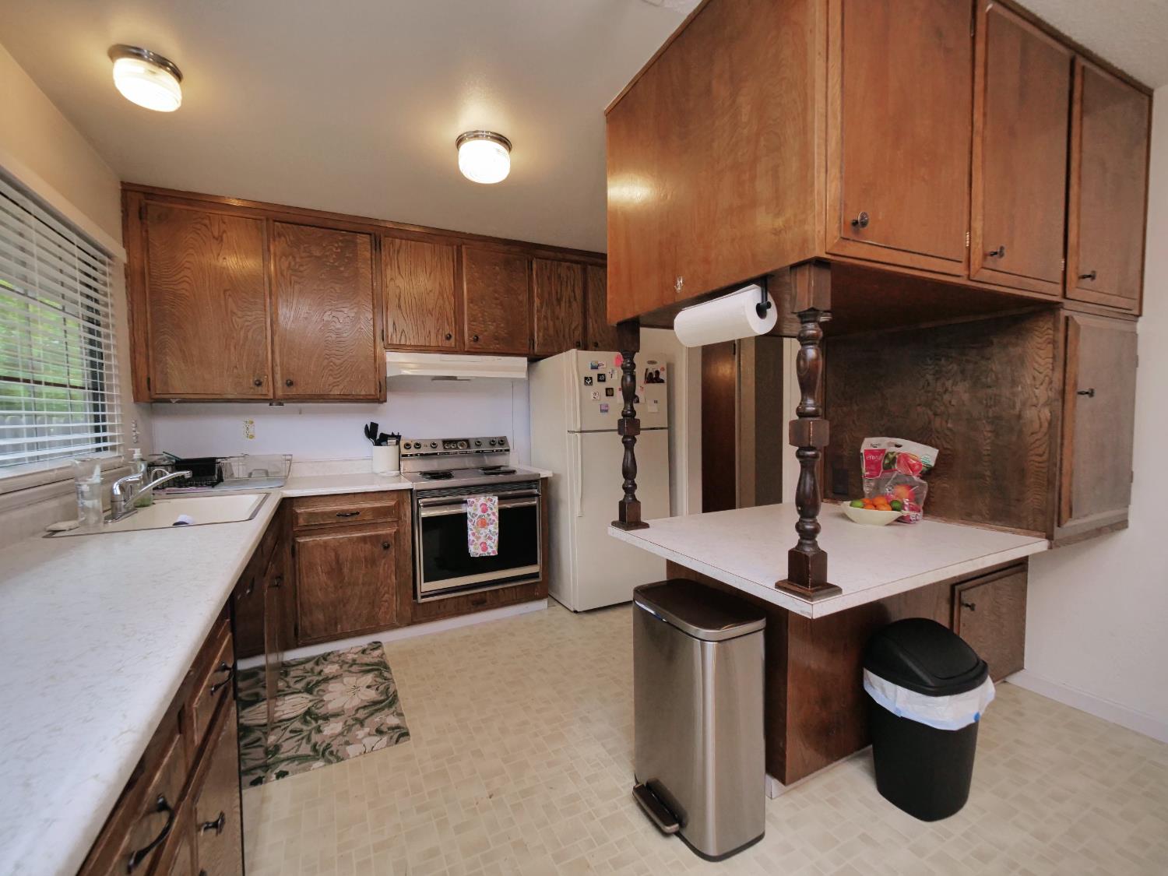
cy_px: 438
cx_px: 584
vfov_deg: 85.7
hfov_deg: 102.1
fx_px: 472
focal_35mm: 14
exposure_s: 1/160
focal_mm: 7
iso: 800
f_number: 4
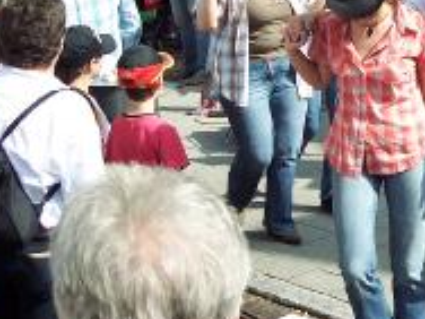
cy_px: 89
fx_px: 1277
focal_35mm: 104
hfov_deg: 18.4
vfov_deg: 14.2
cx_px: 425
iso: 100
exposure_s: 1/350
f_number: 3.4
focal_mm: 8
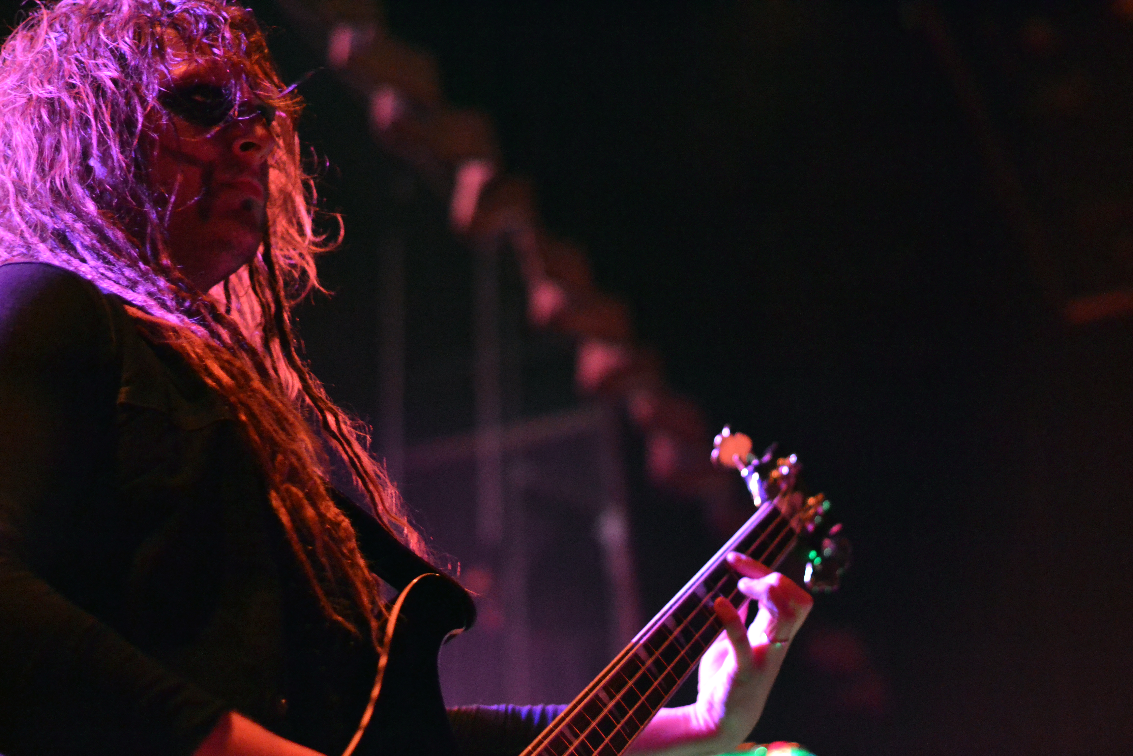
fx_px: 2360
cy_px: 378
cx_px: 566
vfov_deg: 18.2
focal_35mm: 75
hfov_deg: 27.0
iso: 3200
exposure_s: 1/160
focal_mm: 50
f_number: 1.8
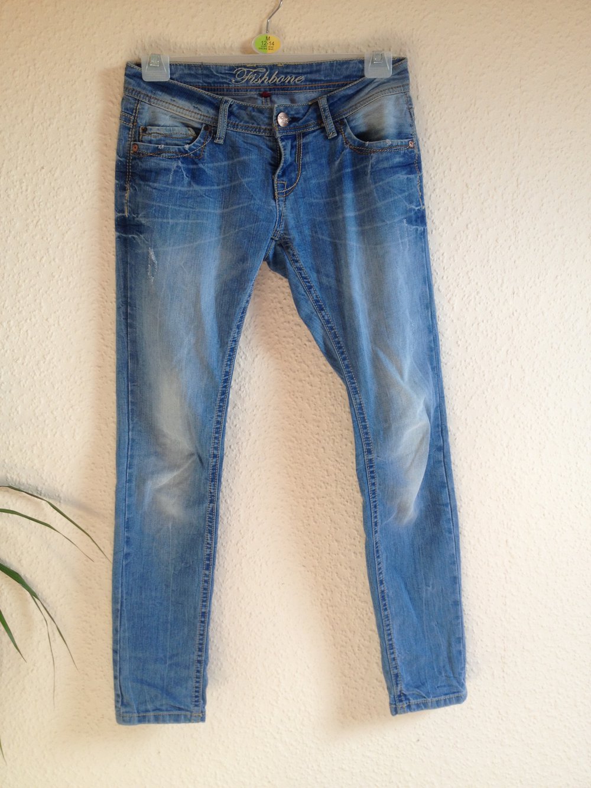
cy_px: 394
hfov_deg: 40.7
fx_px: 797
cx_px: 296
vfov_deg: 52.6
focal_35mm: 35
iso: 50
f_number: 2.4
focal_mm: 4.28
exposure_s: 1/30
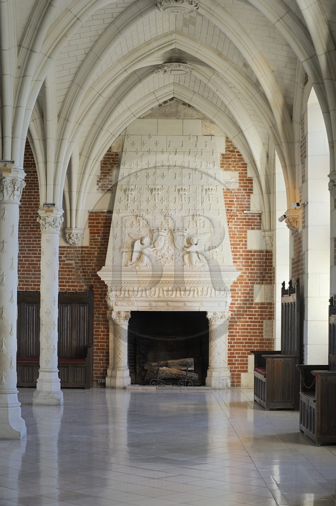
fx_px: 982
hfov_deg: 19.4
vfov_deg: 28.9
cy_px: 253
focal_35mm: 70
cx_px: 168
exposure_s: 1/6
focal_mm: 70
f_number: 8
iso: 200
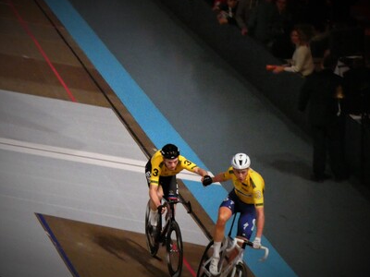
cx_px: 181
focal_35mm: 177
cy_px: 150
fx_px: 1892
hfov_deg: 11.2
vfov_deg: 8.4
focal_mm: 27.5
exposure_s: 1/160
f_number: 5.4
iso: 3200
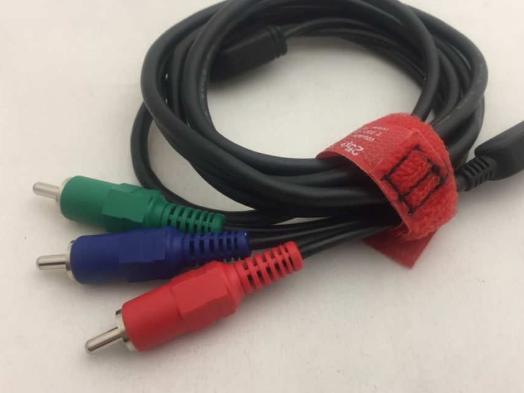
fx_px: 530
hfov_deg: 52.5
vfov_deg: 40.7
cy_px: 181
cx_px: 295
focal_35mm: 35
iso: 80
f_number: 2.2
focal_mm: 4.15
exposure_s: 1/33
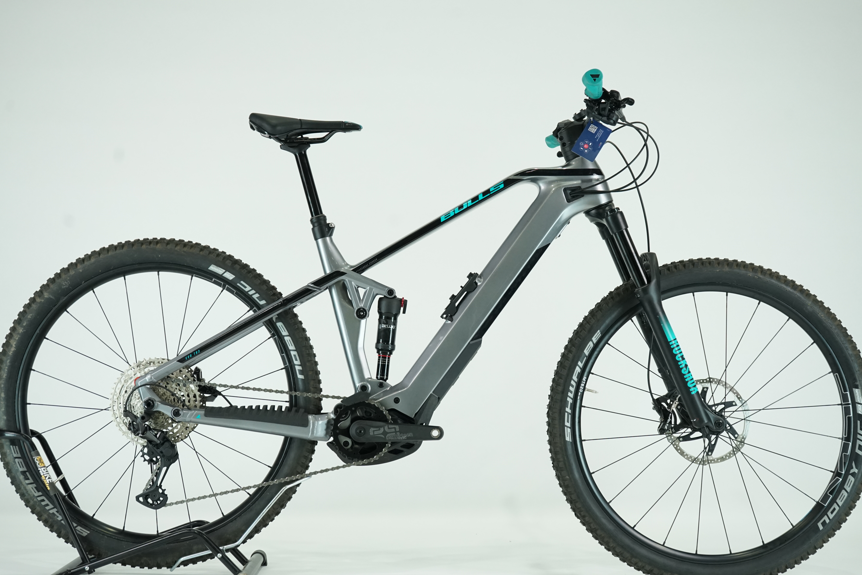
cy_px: 296
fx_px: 1245
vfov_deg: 26.0
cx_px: 433
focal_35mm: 52
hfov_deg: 38.2
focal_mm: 50
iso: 1600
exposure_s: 1/200
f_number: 5.6
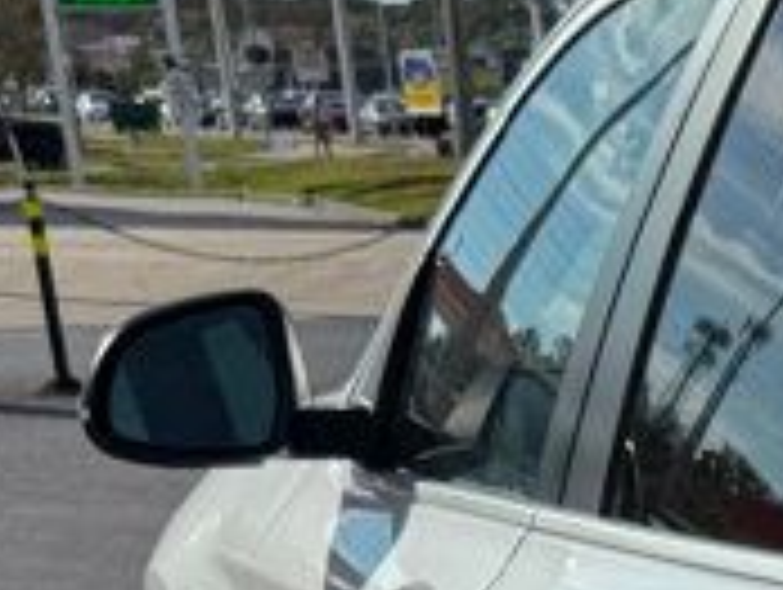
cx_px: 1984
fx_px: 3194
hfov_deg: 11.2
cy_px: 1117
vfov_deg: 9.9
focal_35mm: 141
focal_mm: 6.76
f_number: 1.78
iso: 80
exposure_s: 1/8130
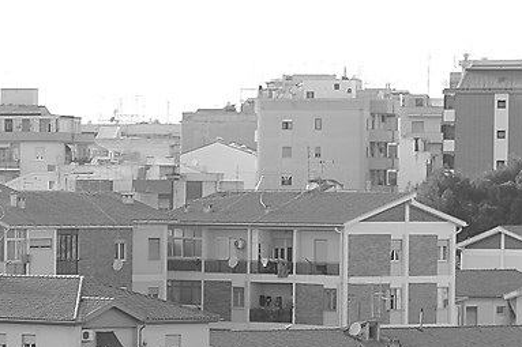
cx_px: -476
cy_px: 539
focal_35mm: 332
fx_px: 4812
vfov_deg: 4.1
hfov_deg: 6.1
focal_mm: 35
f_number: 3.2
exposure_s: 1/500
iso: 200
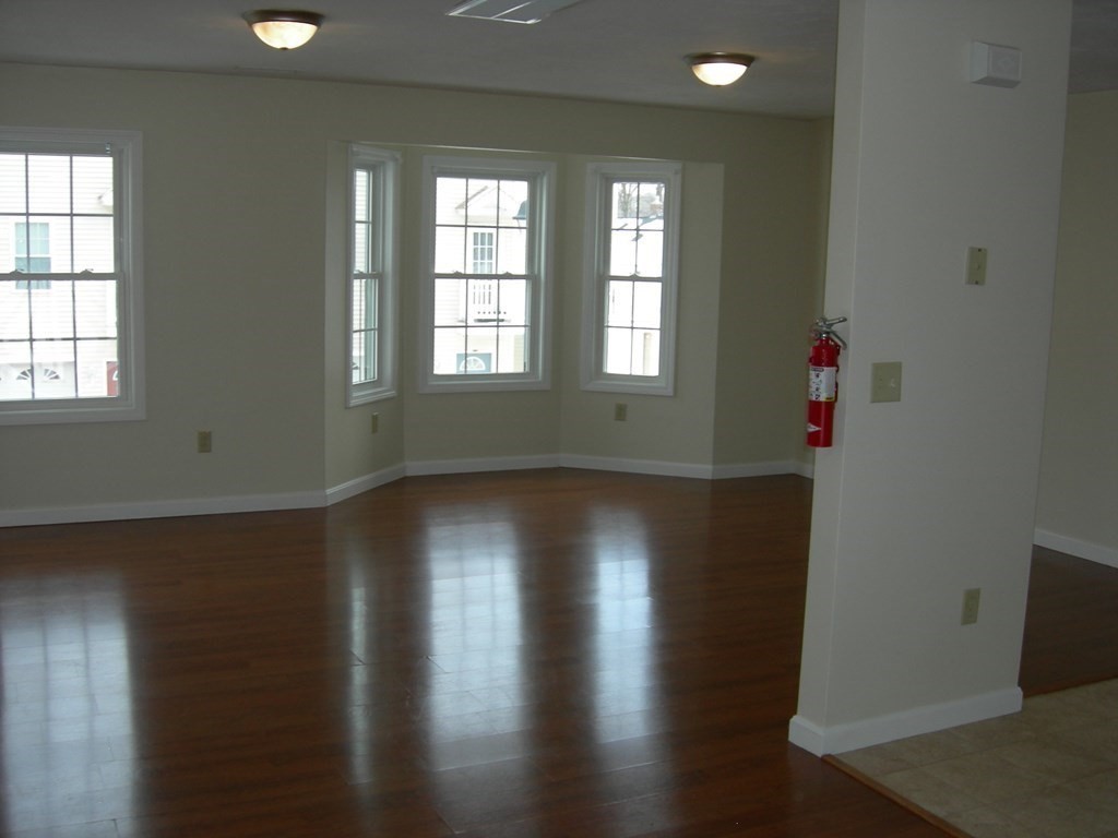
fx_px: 1163
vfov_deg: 39.7
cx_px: 559
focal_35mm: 36
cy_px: 419
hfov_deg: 51.4
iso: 64
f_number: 3.4
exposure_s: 1/54
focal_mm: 7.5
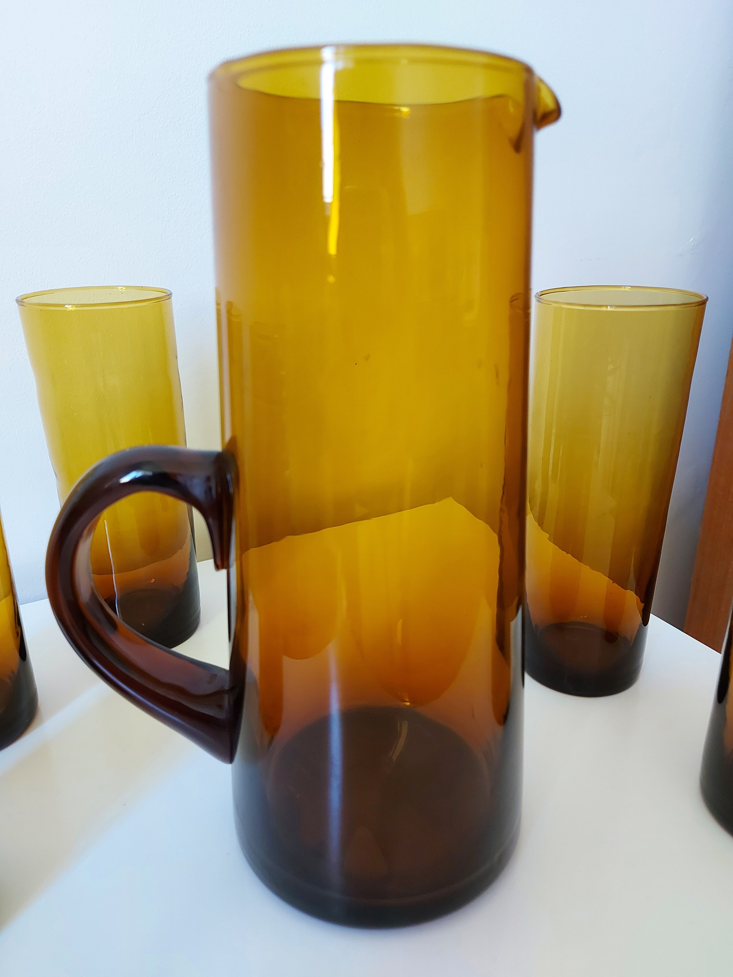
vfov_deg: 71.6
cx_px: 366
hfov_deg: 56.8
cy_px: 488
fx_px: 678
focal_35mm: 24
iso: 250
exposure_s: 1/40
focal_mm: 5.23
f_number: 1.8
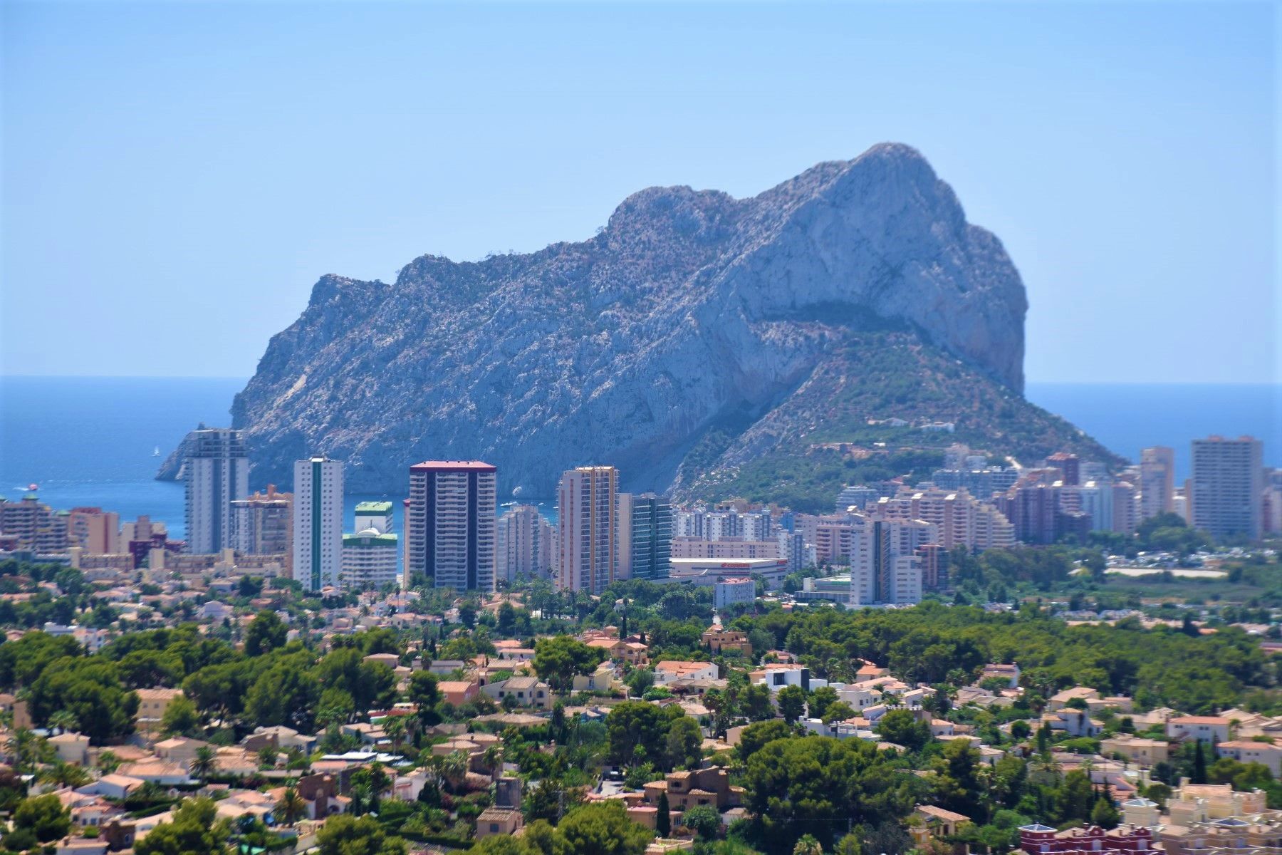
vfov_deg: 11.4
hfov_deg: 17.1
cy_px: 428
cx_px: 641
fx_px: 4273
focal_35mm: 120
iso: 100
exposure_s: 1/320
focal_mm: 80
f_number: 11
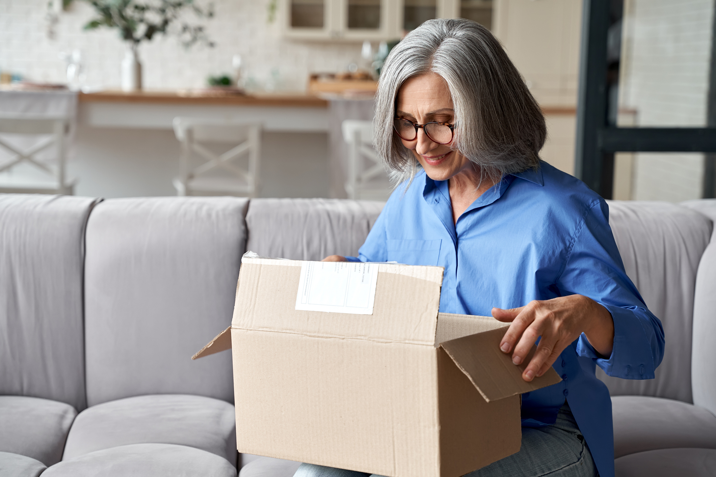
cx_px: 358
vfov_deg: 19.5
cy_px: 238
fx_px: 1392
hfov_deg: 28.8
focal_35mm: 70
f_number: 3.5
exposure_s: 1/160
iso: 400
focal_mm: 70
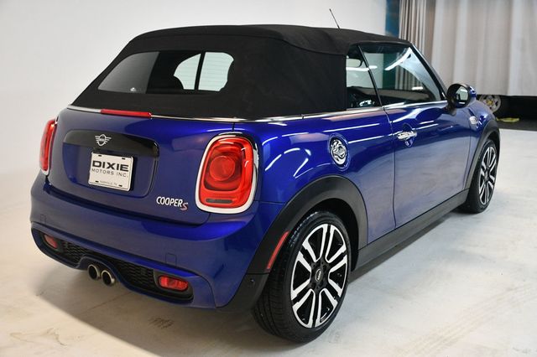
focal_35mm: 36
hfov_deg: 53.2
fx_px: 537
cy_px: 178
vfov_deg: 36.8
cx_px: 268
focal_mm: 24
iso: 1800
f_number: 3.8
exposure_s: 1/125
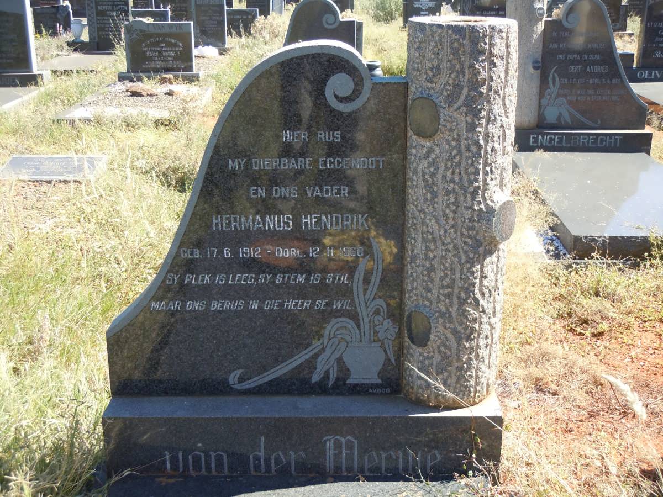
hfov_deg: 36.8
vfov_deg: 28.0
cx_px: 332
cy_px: 248
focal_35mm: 52
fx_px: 996
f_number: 3.9
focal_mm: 9.3
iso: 200
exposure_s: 1/400
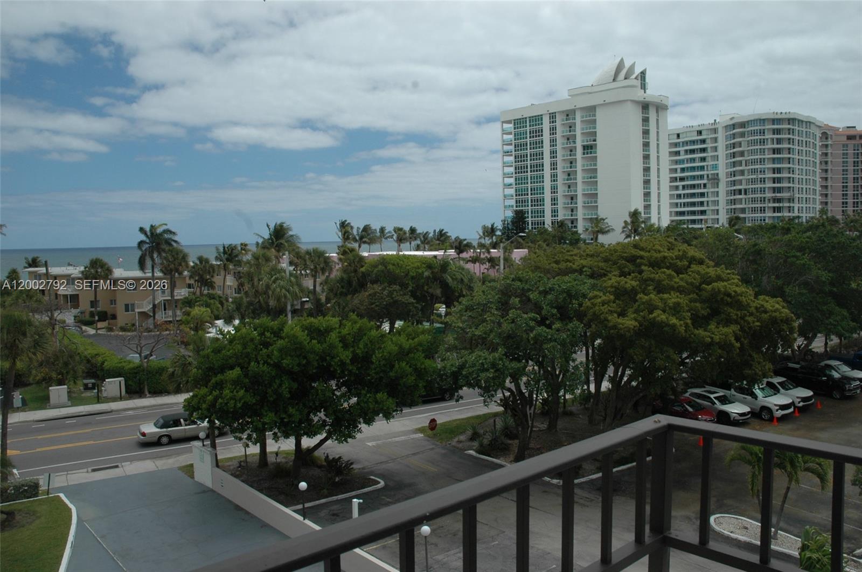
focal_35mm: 27
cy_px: 286
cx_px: 431
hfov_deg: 67.5
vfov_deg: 47.8
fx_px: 646
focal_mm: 18
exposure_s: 1/640
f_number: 13
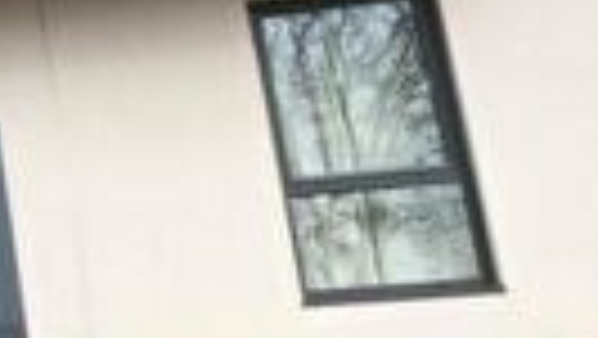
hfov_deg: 13.9
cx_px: -908
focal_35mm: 95
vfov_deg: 12.7
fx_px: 1513
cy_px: 216
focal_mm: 11.5
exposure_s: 1/30
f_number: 22
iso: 100
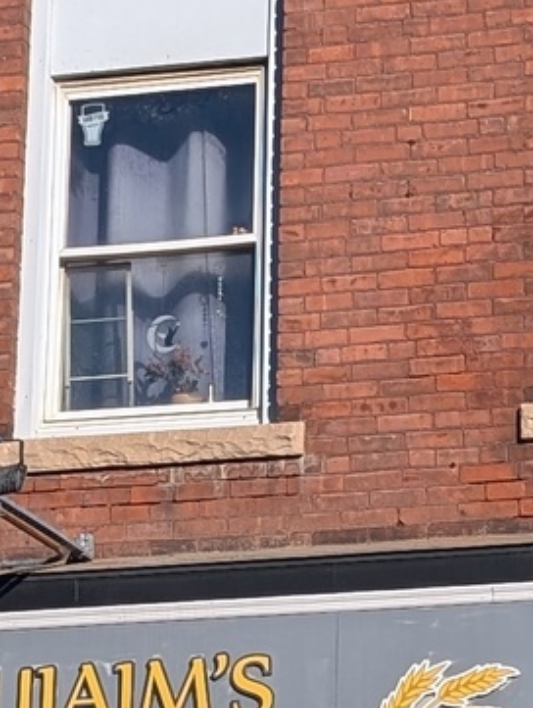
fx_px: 3132
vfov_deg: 12.9
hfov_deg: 9.7
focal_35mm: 153
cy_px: 469
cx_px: 405
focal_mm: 6.9
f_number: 1.68
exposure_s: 1/2174
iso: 19
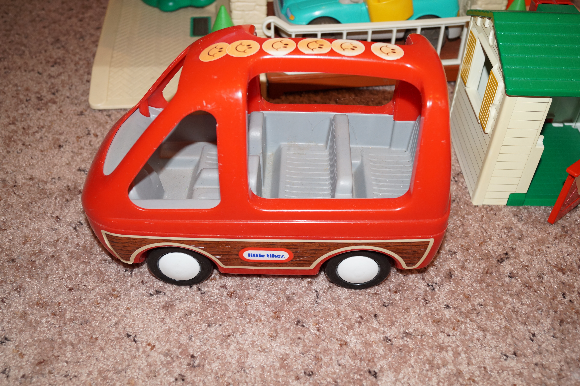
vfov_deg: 36.8
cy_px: 193
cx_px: 290
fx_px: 580
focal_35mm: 36
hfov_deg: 53.2
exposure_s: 1/80
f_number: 4
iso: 400
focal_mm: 24
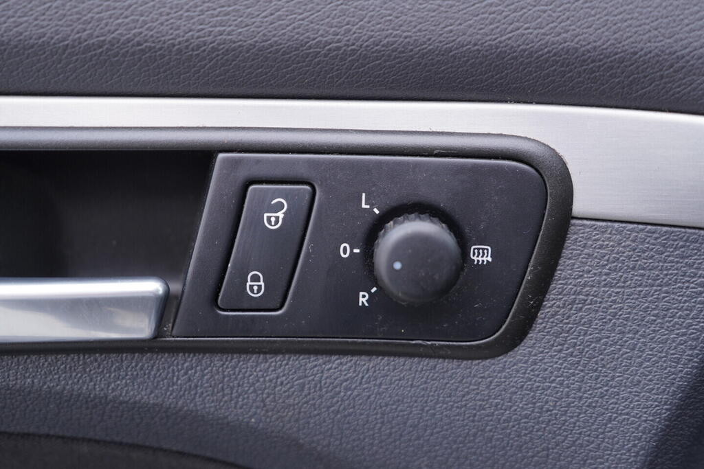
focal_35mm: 36
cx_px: 352
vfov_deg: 36.9
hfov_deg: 53.1
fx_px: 704
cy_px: 234
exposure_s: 1/40
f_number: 2.8
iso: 200
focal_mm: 24
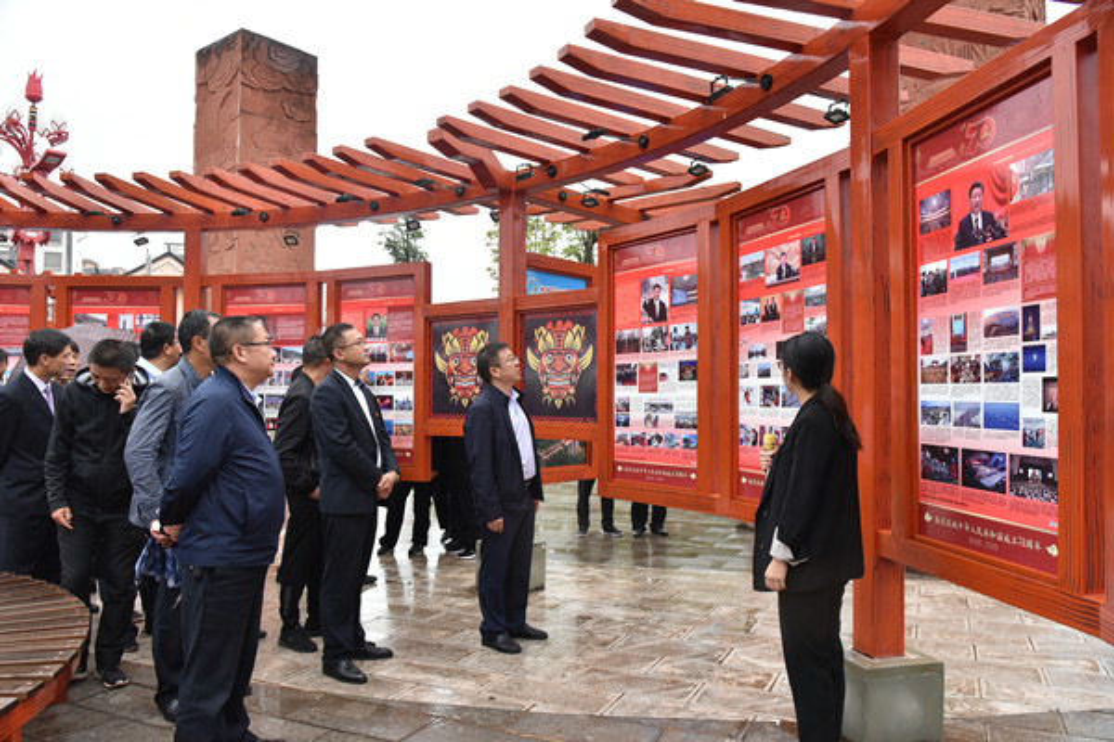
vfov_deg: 47.9
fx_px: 835
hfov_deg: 67.4
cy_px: 371
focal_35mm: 27
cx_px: 557
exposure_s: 1/200
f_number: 7.1
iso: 1600
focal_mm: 27
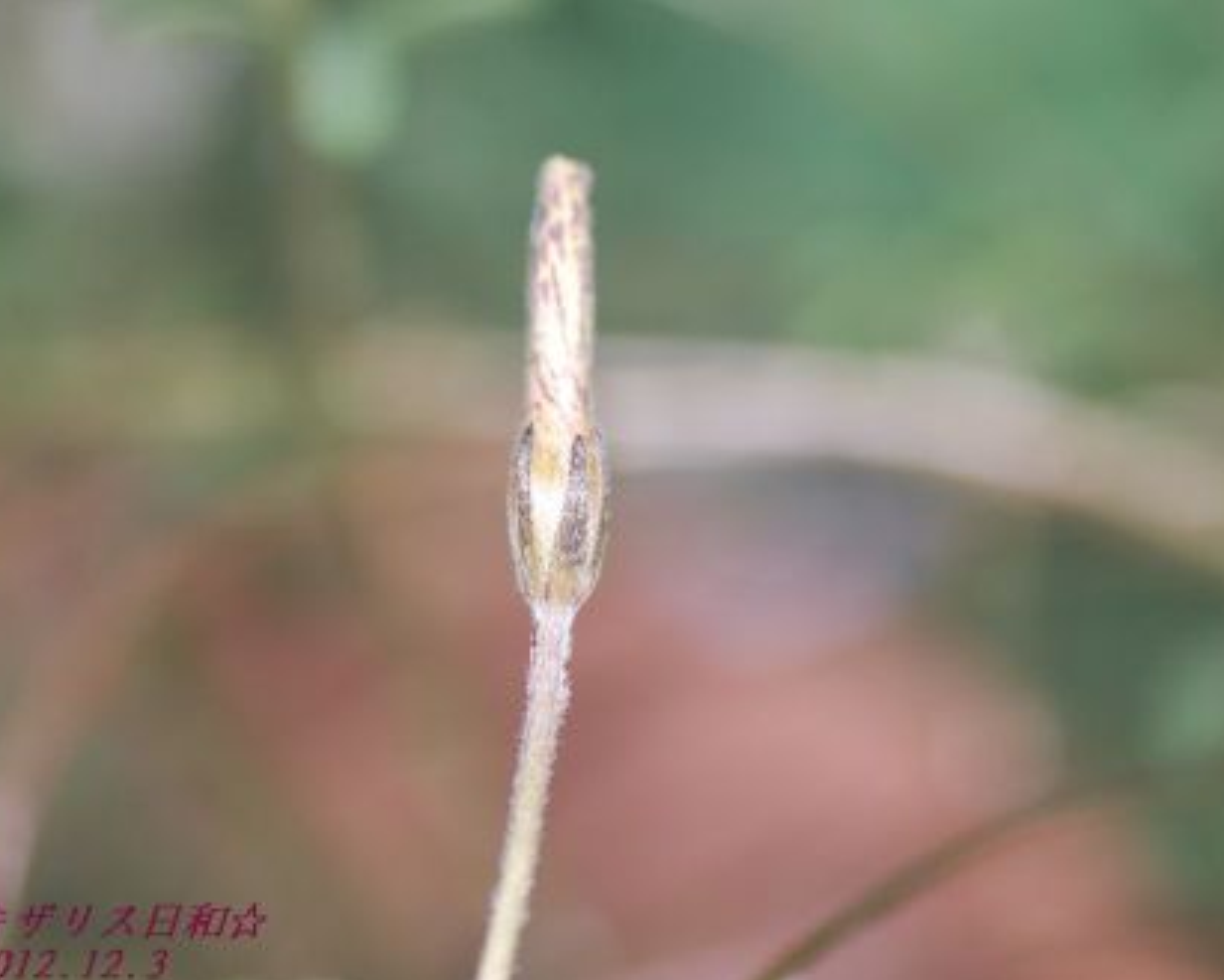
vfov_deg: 10.0
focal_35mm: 154
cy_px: 493
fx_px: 5580
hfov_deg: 12.5
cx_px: 560
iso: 200
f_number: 5.6
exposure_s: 1/125
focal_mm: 90
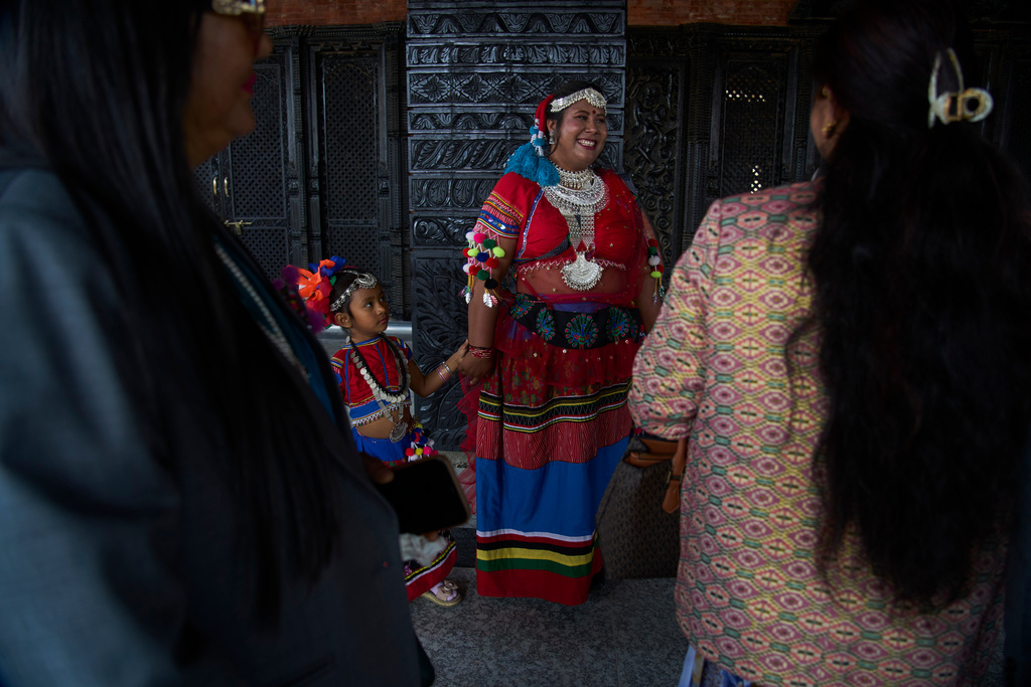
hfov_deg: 73.7
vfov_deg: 53.1
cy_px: 344
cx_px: 516
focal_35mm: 24
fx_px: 687
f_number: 4
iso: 125
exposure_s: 1/160
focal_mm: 24
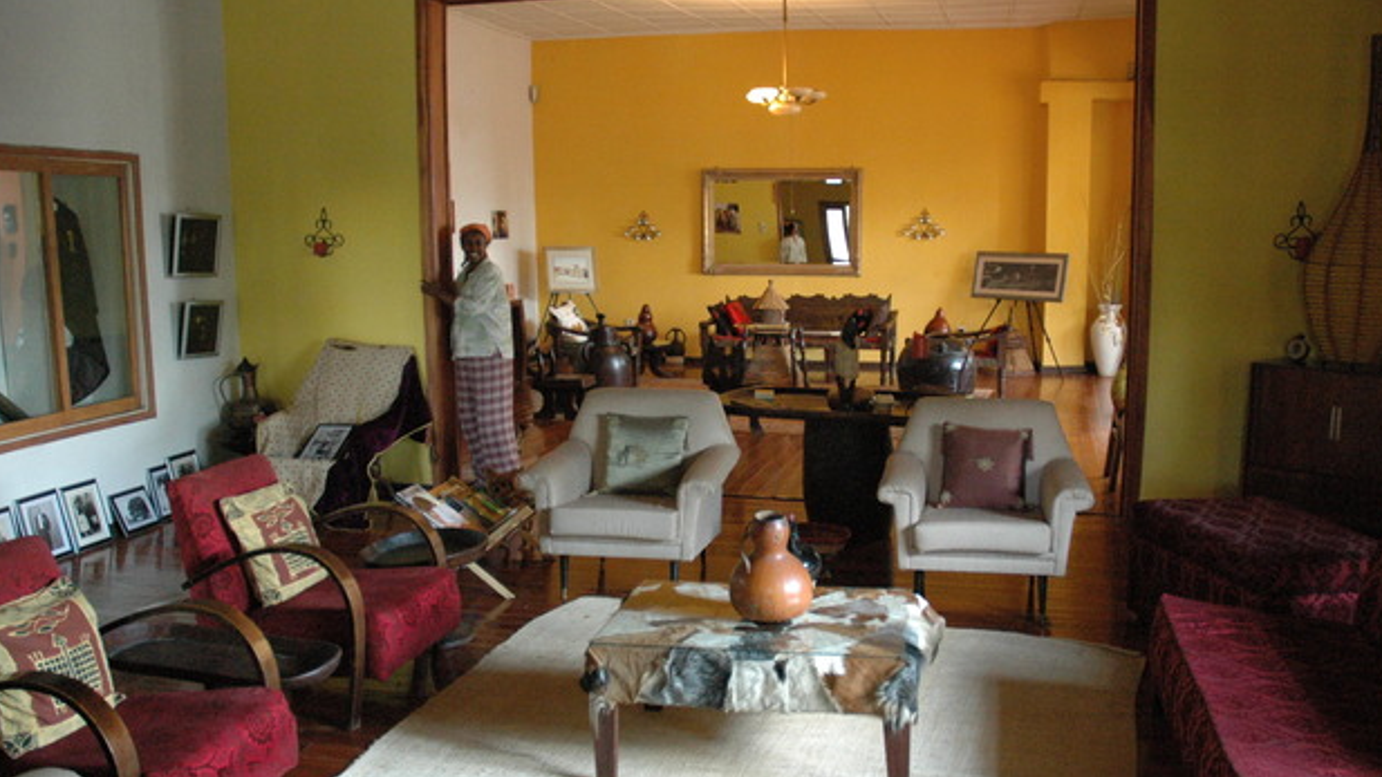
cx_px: 715
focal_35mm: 33
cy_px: 442
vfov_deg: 35.6
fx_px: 1209
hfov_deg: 59.5
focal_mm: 18
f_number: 3.5
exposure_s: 1/40
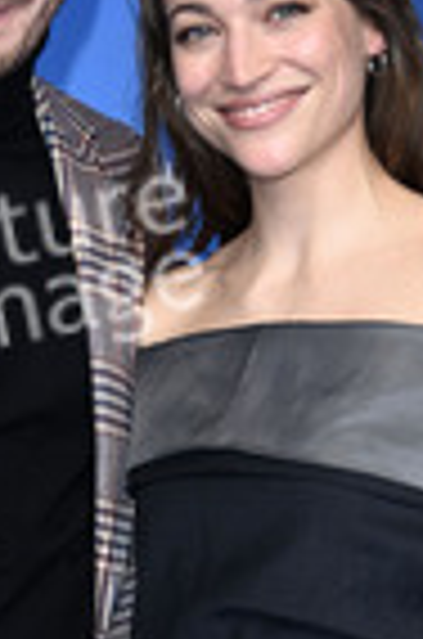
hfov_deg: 5.4
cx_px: 104
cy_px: 508
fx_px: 4498
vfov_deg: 8.1
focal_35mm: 254
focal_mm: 90
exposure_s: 1/250
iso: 1000
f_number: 5.6
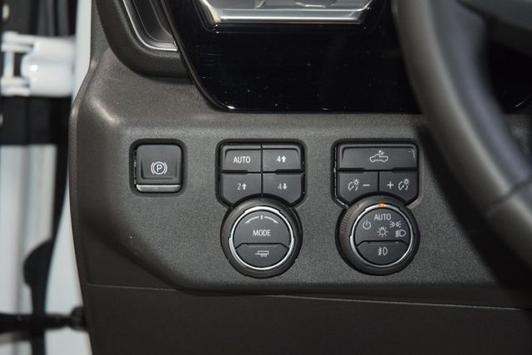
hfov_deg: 19.5
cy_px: 178
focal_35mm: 105
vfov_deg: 13.0
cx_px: 266
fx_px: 1552
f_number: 4.5
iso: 2500
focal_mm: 70
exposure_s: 1/60
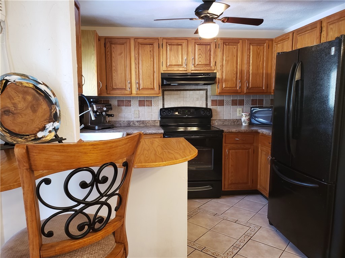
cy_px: 129
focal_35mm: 26
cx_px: 172
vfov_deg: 53.1
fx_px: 259
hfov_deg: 67.3
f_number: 2.4
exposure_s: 1/17
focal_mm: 4.3
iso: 250
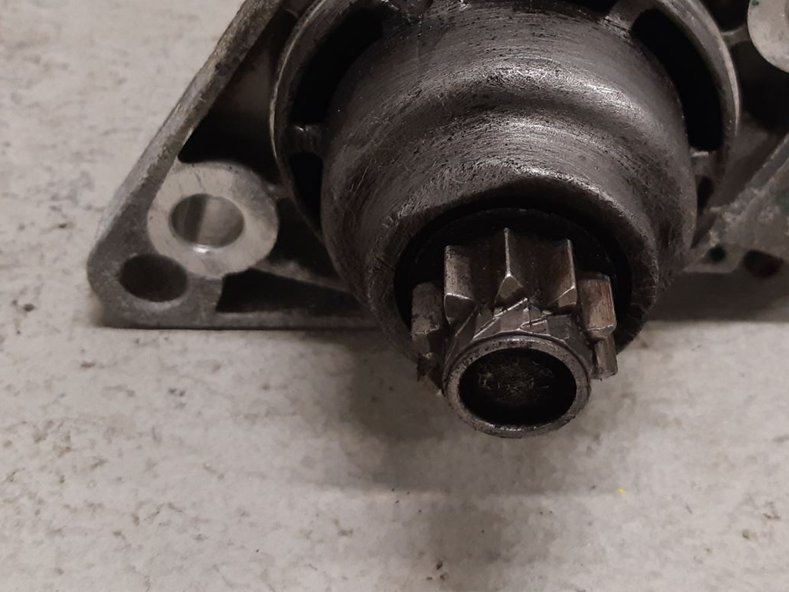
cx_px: 429
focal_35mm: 52
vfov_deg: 27.3
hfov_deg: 36.8
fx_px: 1185
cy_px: 93
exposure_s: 1/50
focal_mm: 3.93
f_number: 1.7
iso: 200
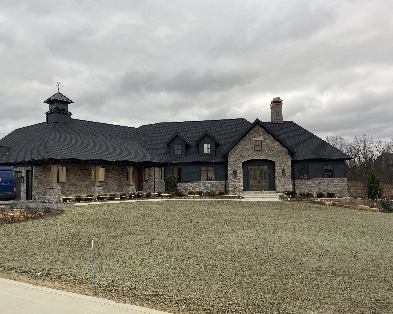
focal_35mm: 28
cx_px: 182
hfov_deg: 62.1
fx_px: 326
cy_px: 157
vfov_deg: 51.5
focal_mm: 4.2
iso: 32
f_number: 1.6
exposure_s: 1/190
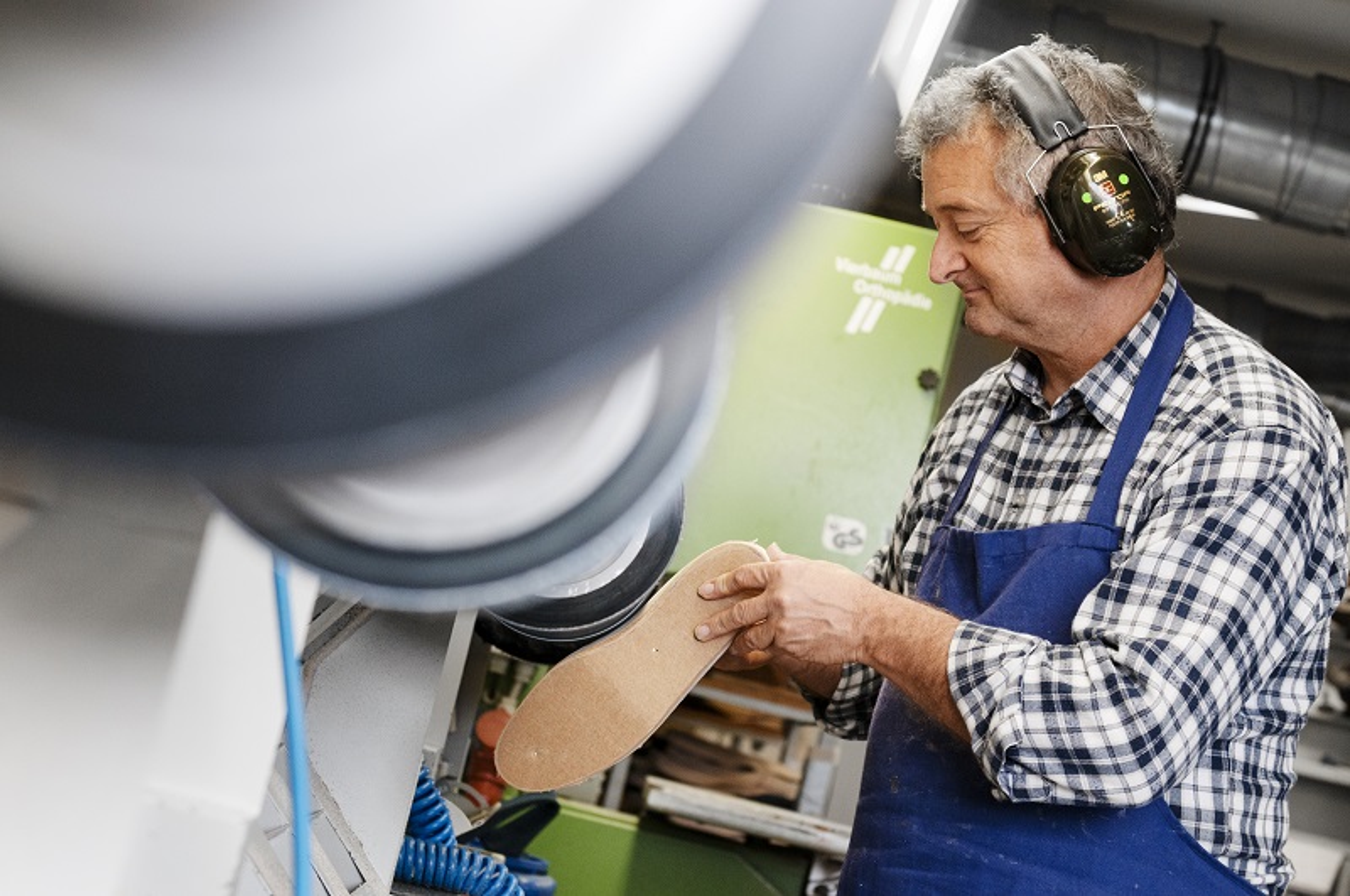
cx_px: 675
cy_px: 448
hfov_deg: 28.1
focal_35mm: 72
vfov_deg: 18.9
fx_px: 2696
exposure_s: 1/125
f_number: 4
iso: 400
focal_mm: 48
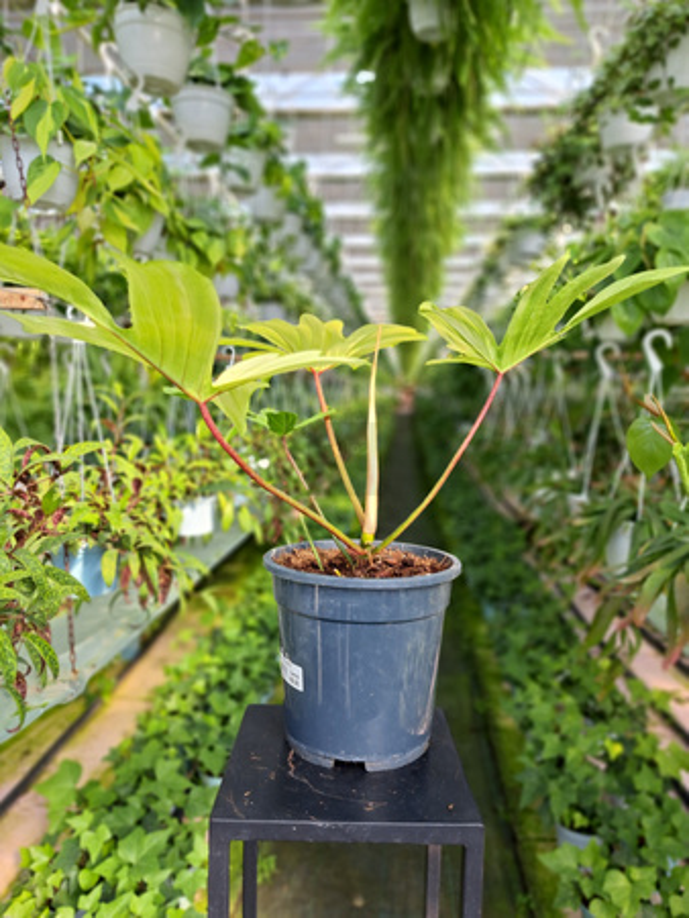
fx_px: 636
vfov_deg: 71.6
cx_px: 344
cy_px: 459
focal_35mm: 24
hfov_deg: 56.9
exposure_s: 1/168
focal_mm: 5.23
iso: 50
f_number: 1.8
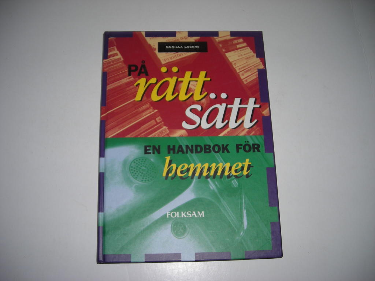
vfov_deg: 37.7
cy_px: 140
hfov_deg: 49.0
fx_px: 412
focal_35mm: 38
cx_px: 188
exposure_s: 1/60
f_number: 3.2
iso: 50
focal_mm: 6.3
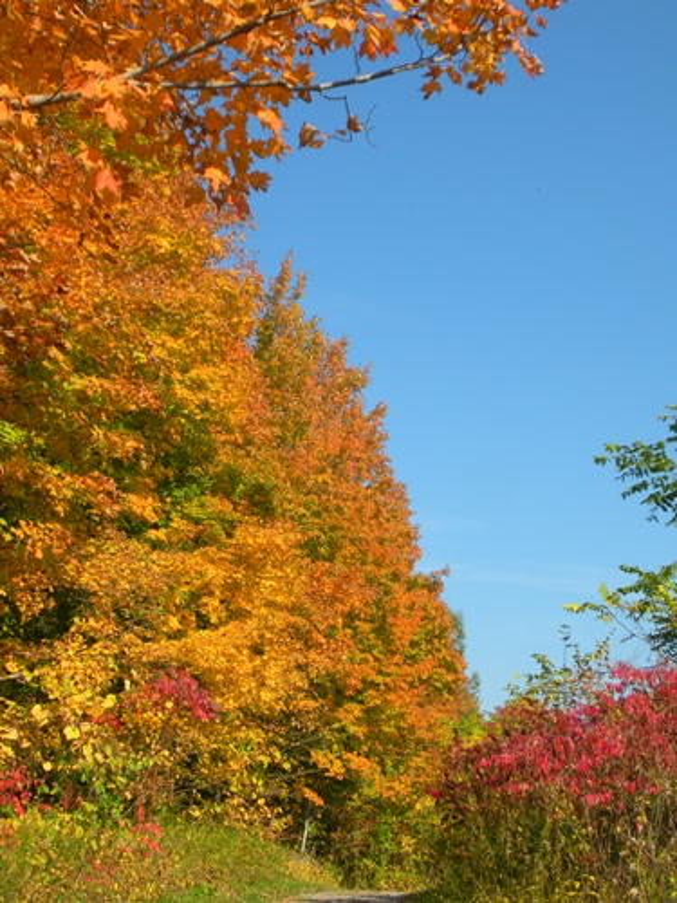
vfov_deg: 36.8
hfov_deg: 28.0
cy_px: 452
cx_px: 338
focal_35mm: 52
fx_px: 1356
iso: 64
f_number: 4.4
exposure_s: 1/356
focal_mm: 9.1
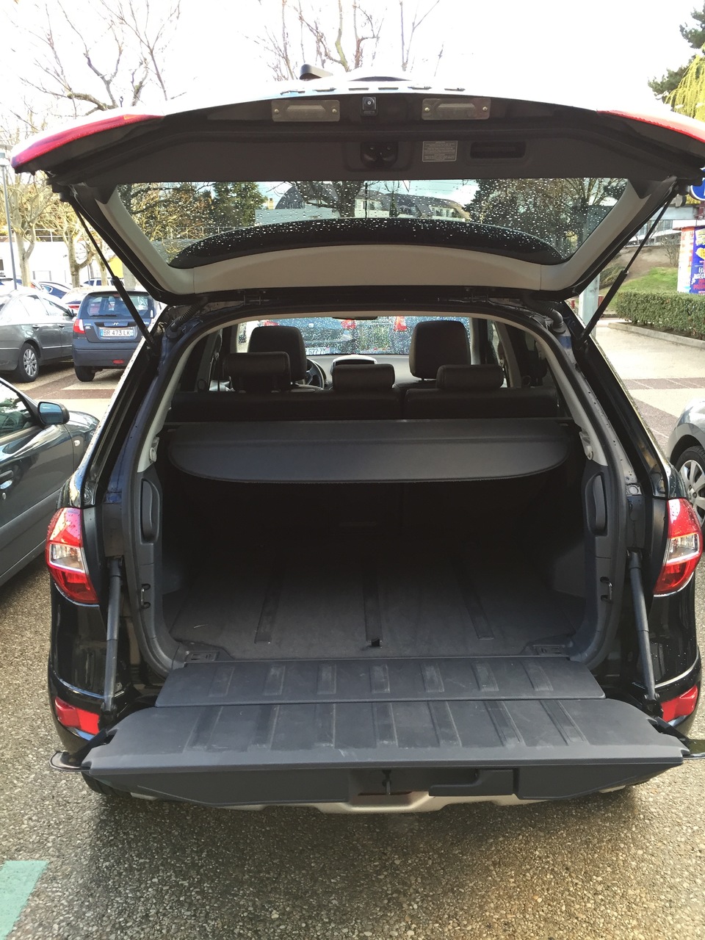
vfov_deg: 61.7
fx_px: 787
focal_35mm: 29
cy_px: 470
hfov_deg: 48.2
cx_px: 352
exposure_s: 1/33
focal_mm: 4.15
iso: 40
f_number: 2.2
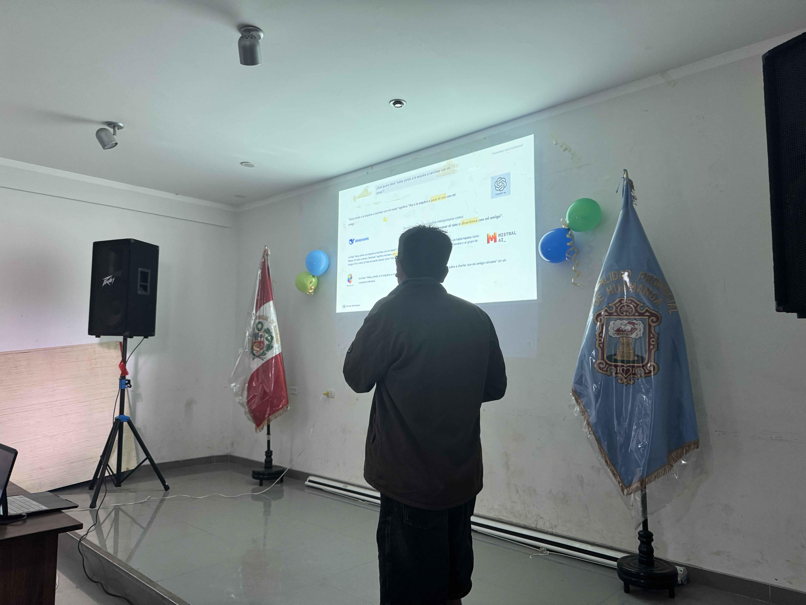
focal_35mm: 24
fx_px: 559
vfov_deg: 56.8
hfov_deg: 71.6
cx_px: 403
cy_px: 302
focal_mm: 6.76
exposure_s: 1/60
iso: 250
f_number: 1.78
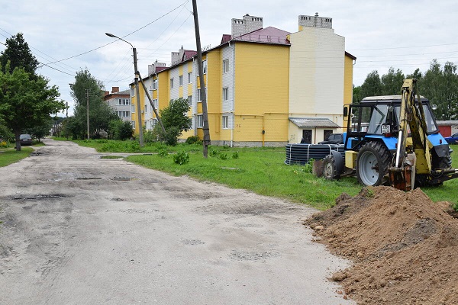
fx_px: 515
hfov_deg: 47.9
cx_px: 229
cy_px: 152
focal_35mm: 40
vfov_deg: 33.0
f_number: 9
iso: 200
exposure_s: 1/320
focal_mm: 27
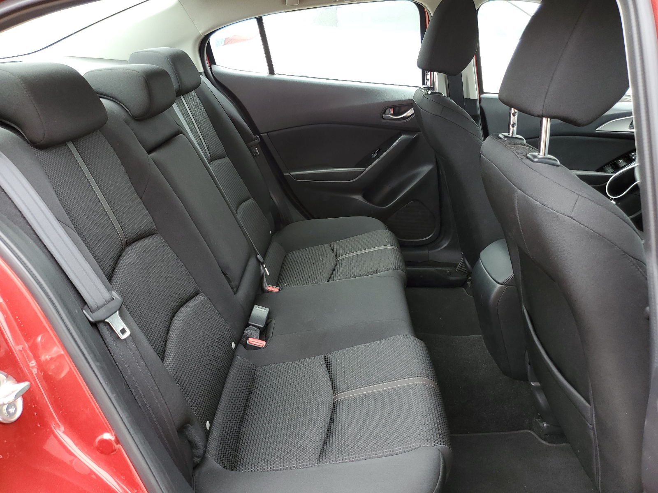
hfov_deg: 67.3
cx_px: 329
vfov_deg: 53.1
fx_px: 494
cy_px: 246
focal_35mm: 26
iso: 50
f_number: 1.5
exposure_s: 1/167
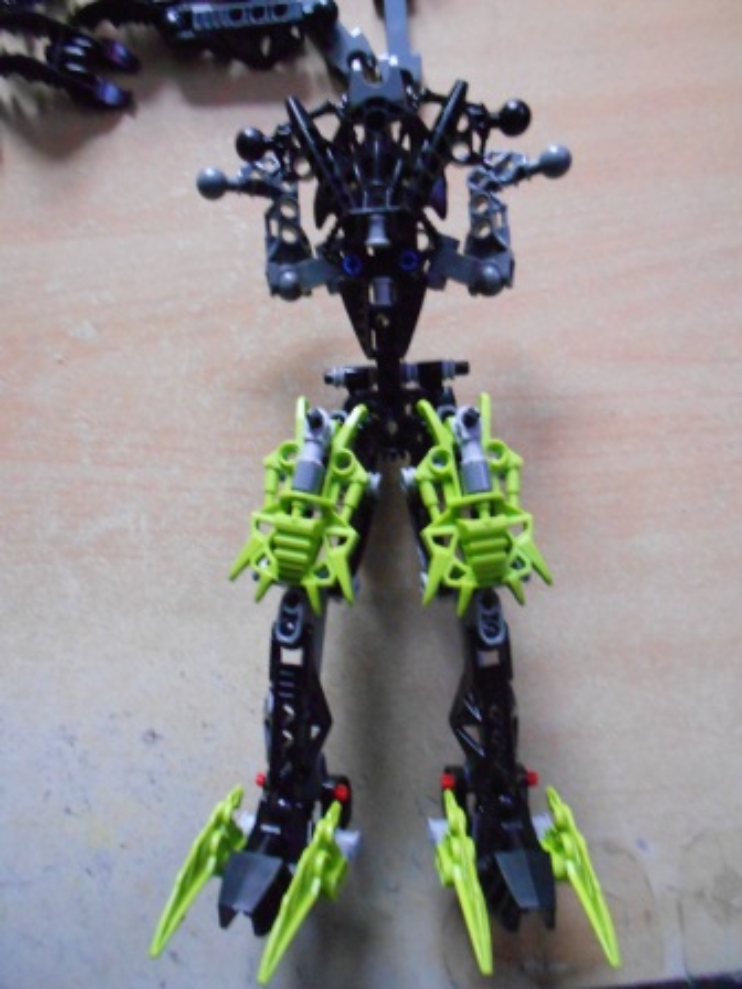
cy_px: 494
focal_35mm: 26
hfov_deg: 53.1
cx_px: 371
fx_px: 743
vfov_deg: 67.3
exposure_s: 1/6
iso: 800
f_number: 3.2
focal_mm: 4.6
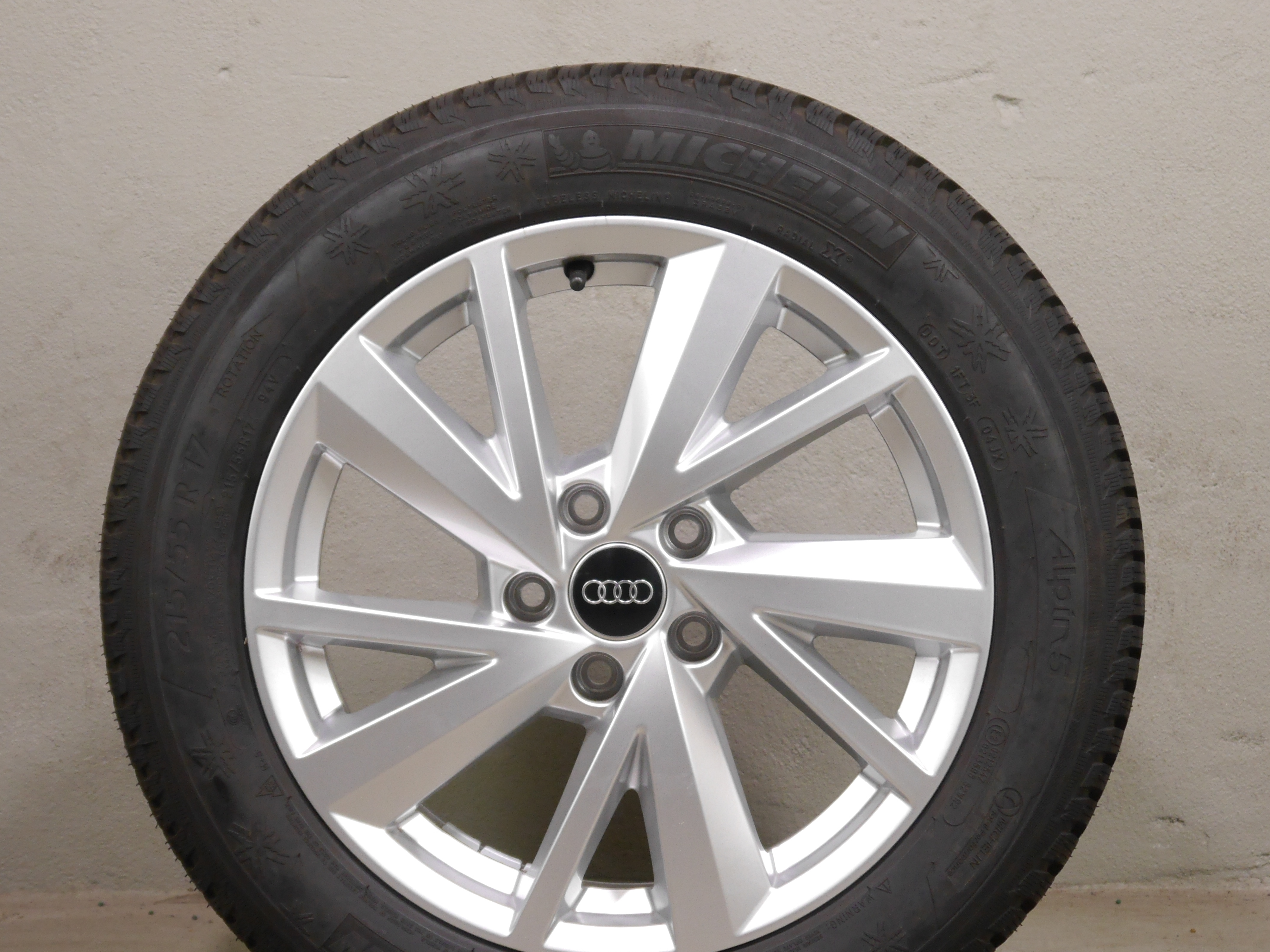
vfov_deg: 16.1
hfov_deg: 21.3
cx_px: 621
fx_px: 3376
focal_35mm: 92
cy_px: 560
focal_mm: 36
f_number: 5.3
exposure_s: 1/40
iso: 800
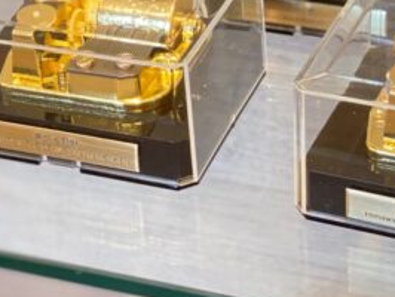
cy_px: -48
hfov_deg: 14.6
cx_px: 190
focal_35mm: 135
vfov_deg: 10.8
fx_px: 1542
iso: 250
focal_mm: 6
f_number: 2
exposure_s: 1/40
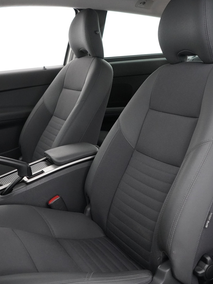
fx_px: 336
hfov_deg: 35.1
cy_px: 141
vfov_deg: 45.8
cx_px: 102
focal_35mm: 41
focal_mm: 28
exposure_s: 1/80
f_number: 3.5
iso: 8000
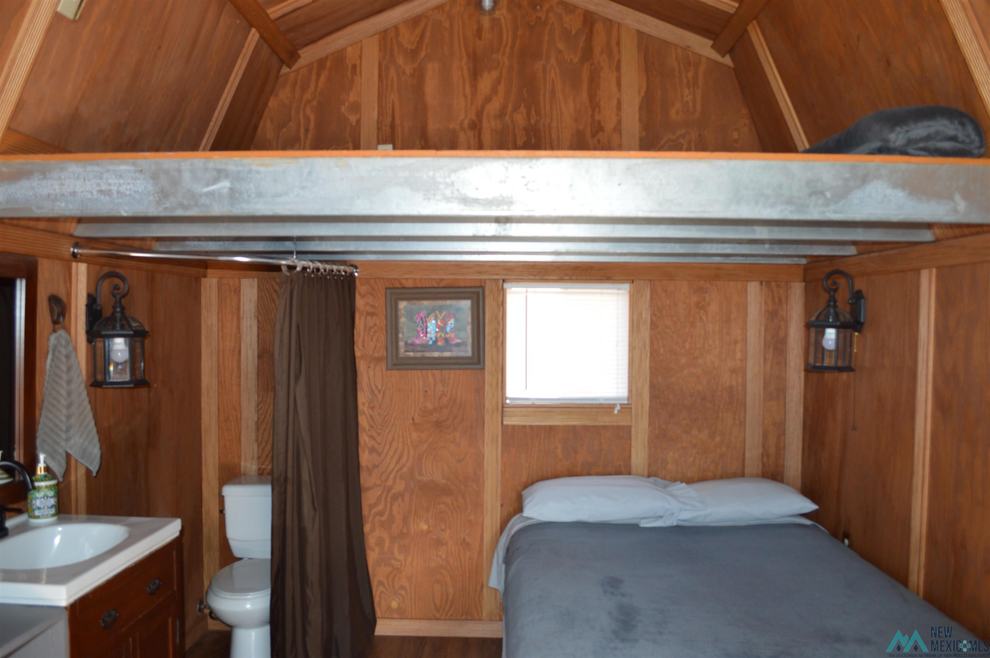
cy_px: 329
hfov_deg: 67.4
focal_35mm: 27
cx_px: 495
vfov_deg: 47.8
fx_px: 742
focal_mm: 18
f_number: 4
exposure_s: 1/60
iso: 400
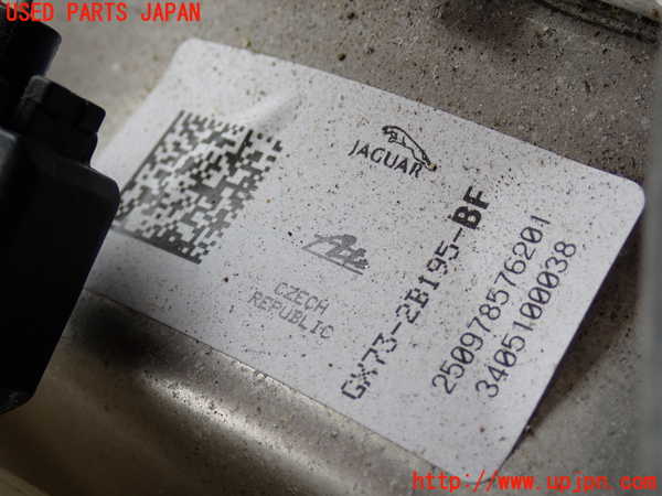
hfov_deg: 27.4
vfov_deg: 20.7
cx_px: 331
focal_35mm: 71
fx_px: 1358
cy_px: 248
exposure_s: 1/125
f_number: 3.9
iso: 320
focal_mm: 12.73
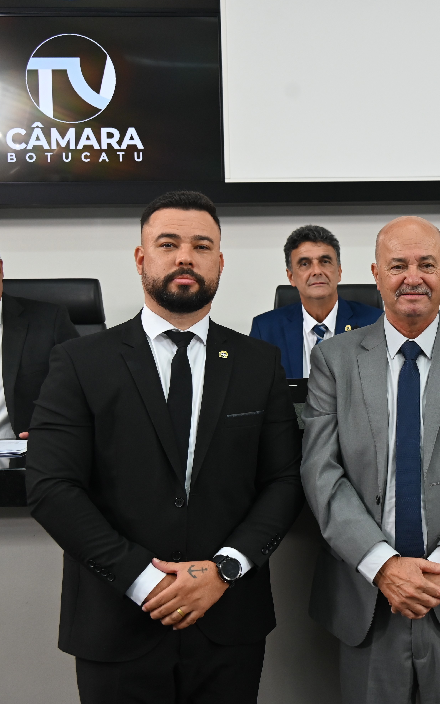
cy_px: 351
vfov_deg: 36.3
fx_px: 1075
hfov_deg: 21.7
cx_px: 505
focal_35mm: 56
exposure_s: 1/125
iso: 900
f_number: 4.8
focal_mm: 36
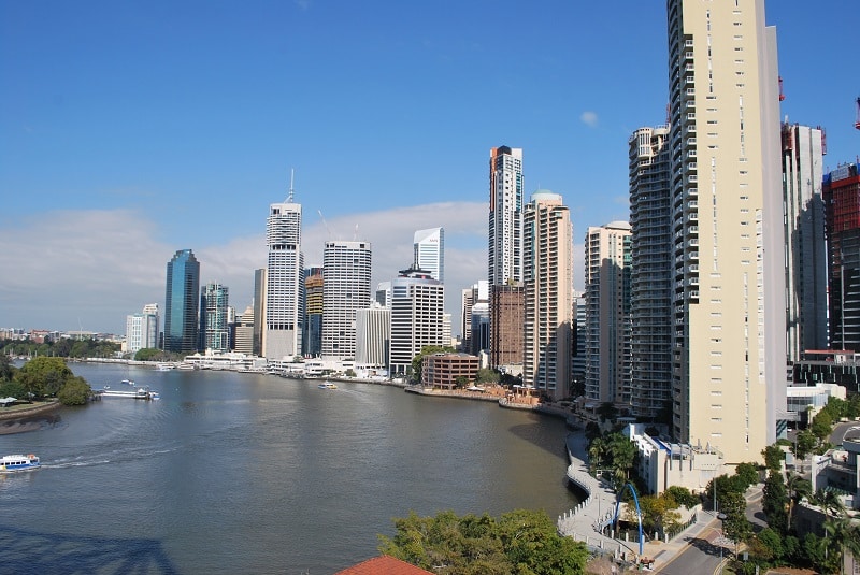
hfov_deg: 67.3
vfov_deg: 48.0
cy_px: 288
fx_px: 646
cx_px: 430
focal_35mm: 27
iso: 100
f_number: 8
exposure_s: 1/250
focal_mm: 18
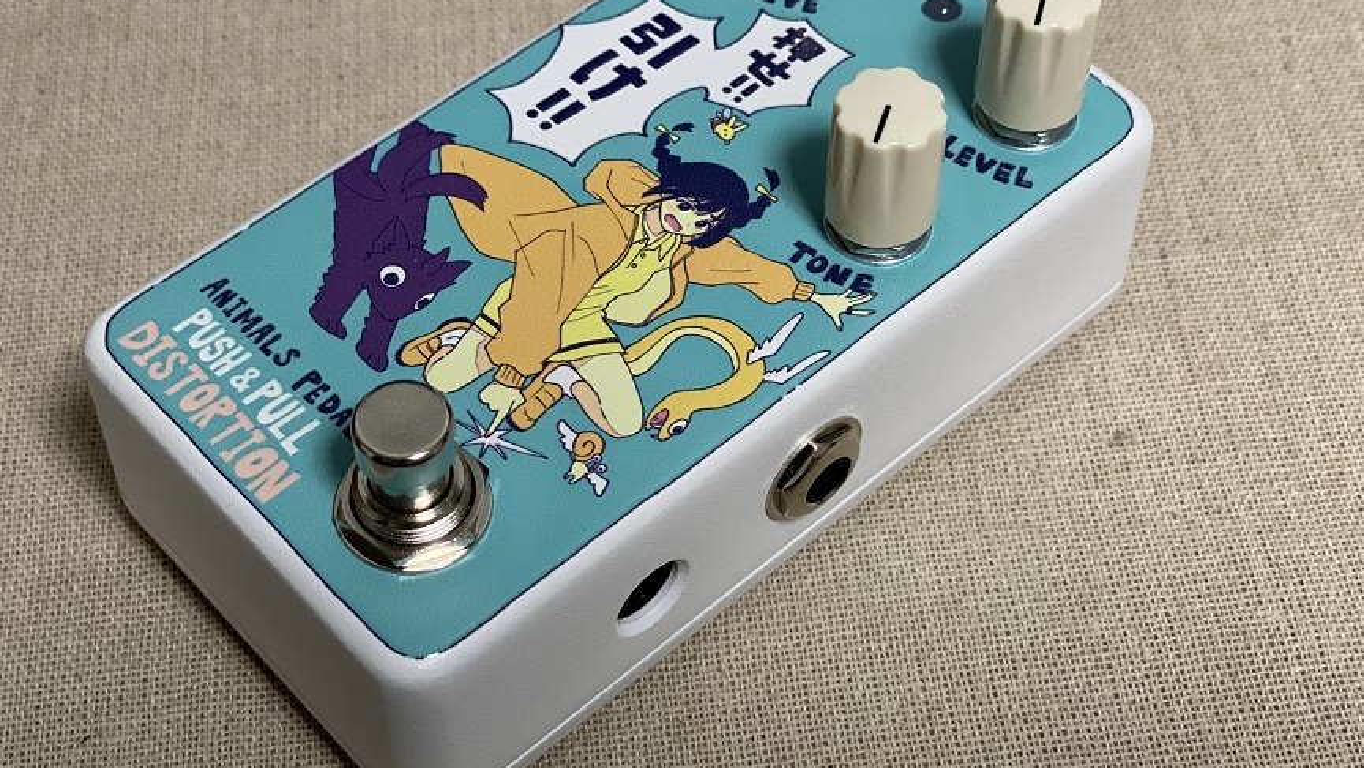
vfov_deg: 18.3
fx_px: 2388
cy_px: 308
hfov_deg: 31.9
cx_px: 656
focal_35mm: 66
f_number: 2
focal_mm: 6
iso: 200
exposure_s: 1/100
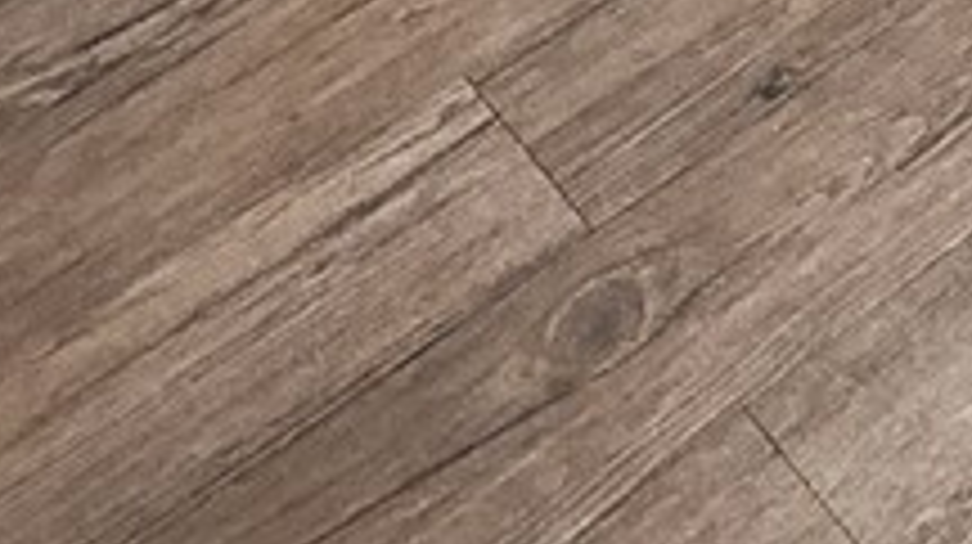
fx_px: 2704
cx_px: 1728
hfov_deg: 17.0
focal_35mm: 105
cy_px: -1708
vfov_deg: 7.5
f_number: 2.2
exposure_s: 1/60
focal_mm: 1.74
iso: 160
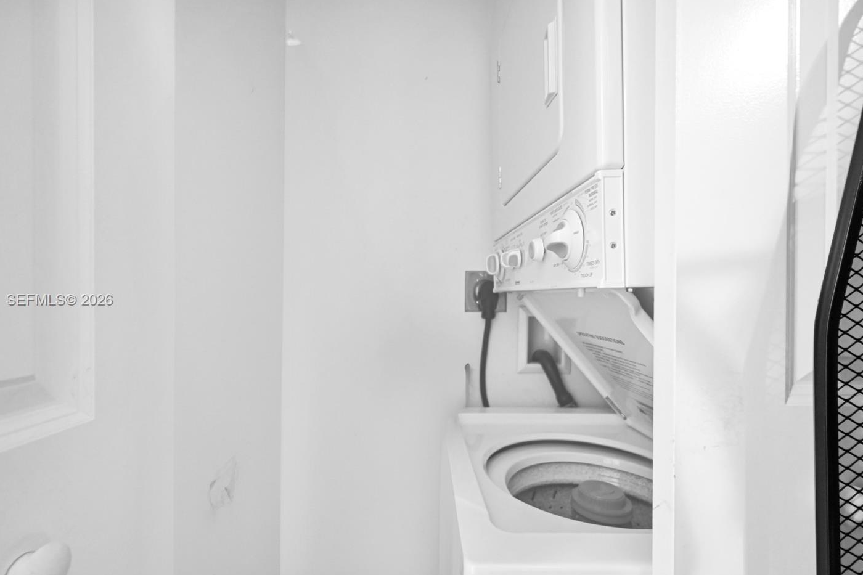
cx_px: 414
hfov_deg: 96.7
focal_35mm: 16
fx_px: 383
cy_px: 301
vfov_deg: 73.7
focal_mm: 14
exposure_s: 1/15
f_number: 4
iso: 1400
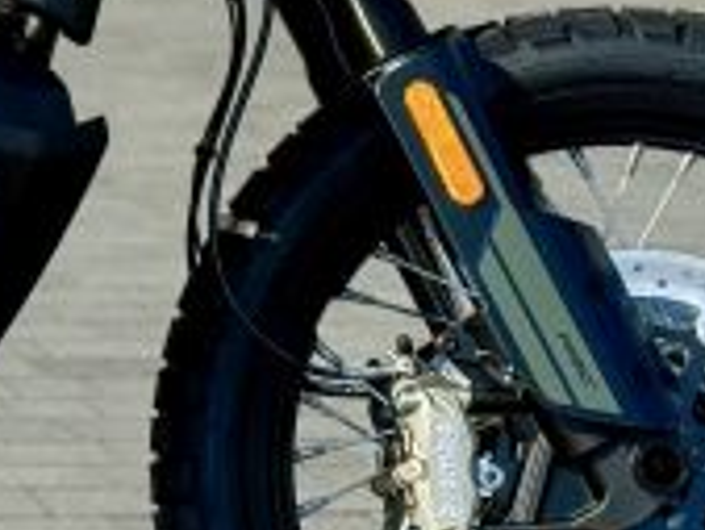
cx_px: -463
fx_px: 4626
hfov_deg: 8.5
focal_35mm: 227
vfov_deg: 6.5
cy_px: -113
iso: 64
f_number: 1.78
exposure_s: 1/4329
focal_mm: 6.76
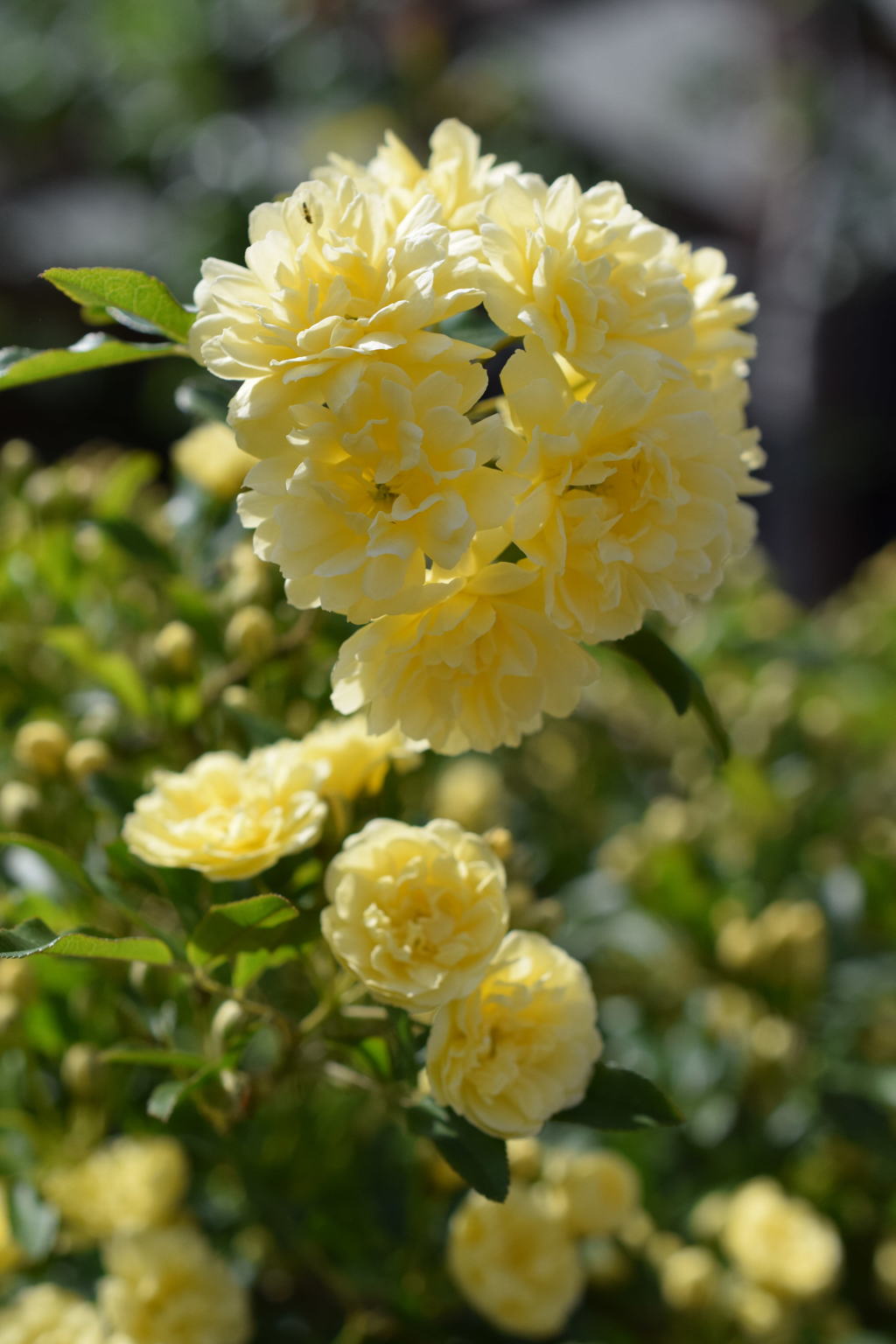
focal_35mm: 60
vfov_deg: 33.4
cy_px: 672
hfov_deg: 22.6
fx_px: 2240
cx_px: 448
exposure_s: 1/4000
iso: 560
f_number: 5.6
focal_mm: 40
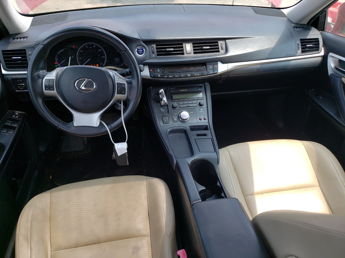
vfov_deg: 53.1
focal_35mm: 26
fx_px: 259
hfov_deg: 67.3
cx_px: 172
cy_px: 129
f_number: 1.5
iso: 50
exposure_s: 1/526
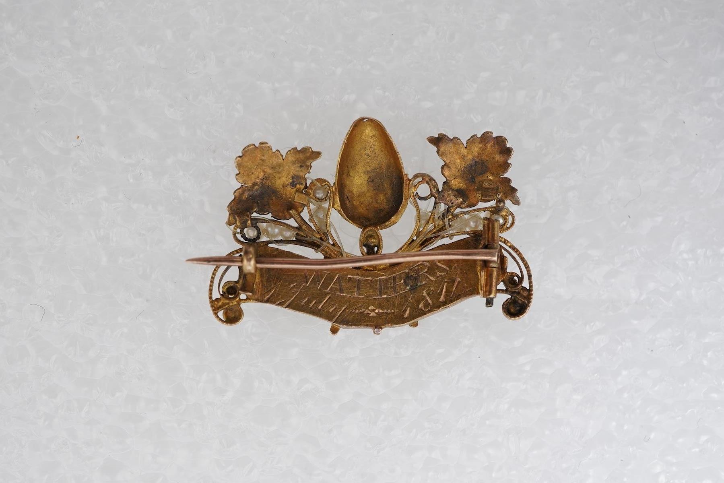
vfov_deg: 29.9
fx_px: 905
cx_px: 362
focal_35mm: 45
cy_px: 242
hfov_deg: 43.6
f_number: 16
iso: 500
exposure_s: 1/125
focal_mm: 30
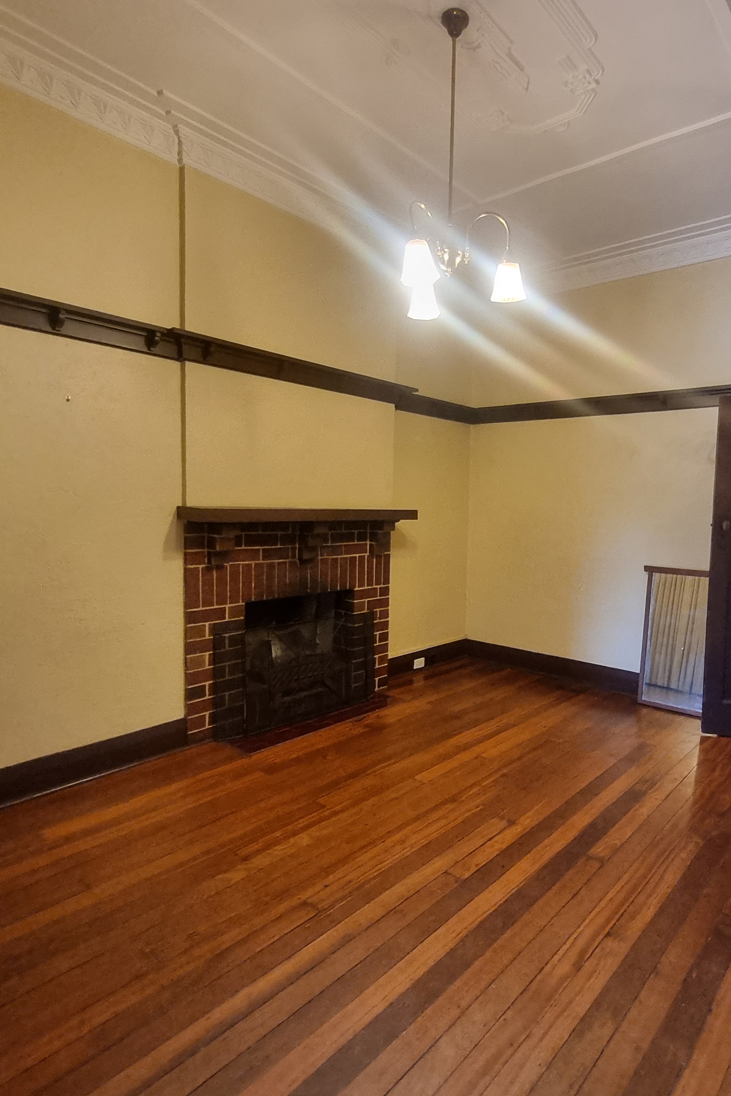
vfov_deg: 86.9
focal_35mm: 19
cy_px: 543
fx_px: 579
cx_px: 446
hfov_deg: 63.9
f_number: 2.2
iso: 400
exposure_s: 1/33
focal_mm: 1.74
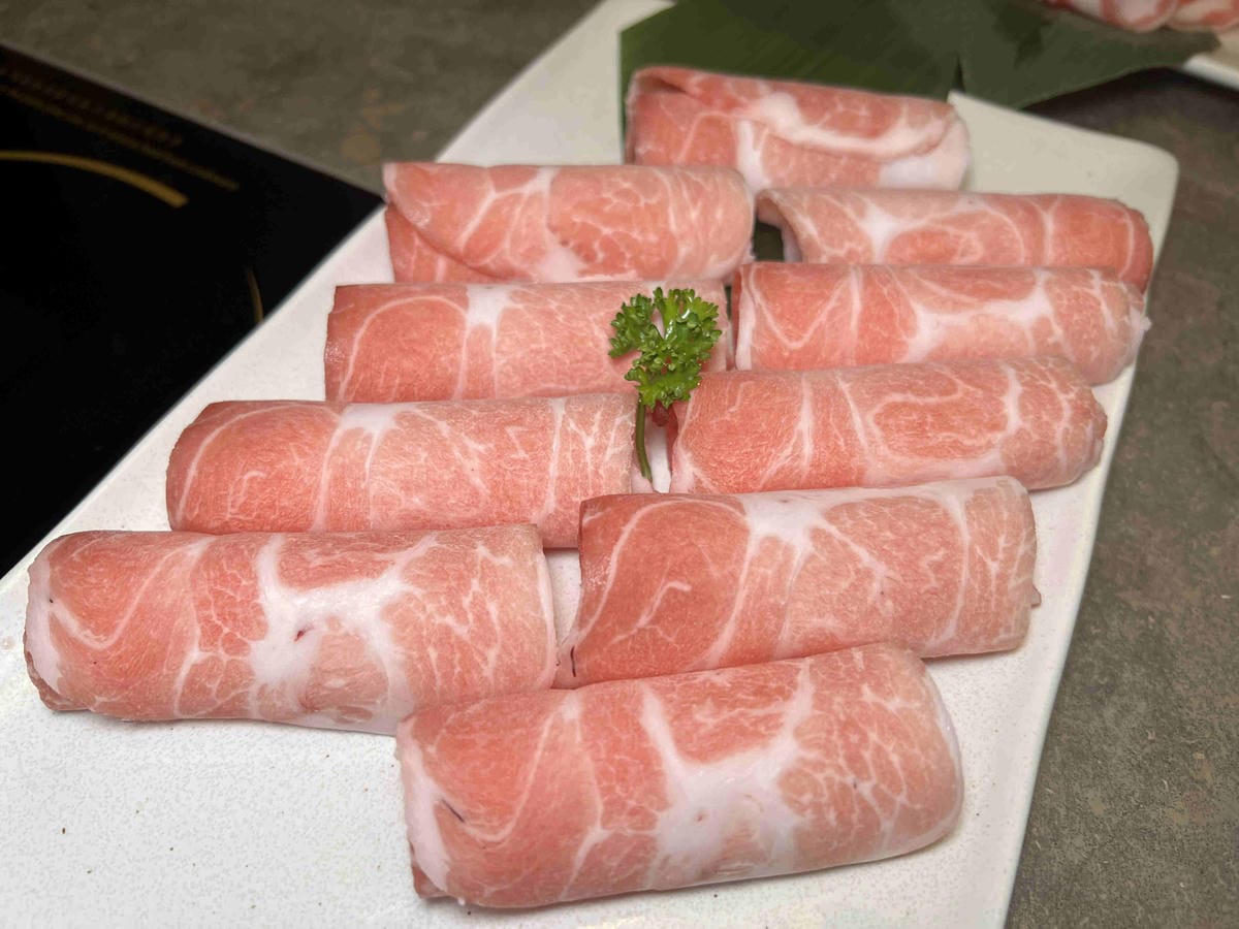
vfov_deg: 53.1
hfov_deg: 67.3
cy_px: 464
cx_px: 620
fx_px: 931
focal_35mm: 26
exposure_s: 1/121
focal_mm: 5.7
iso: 50
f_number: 1.5
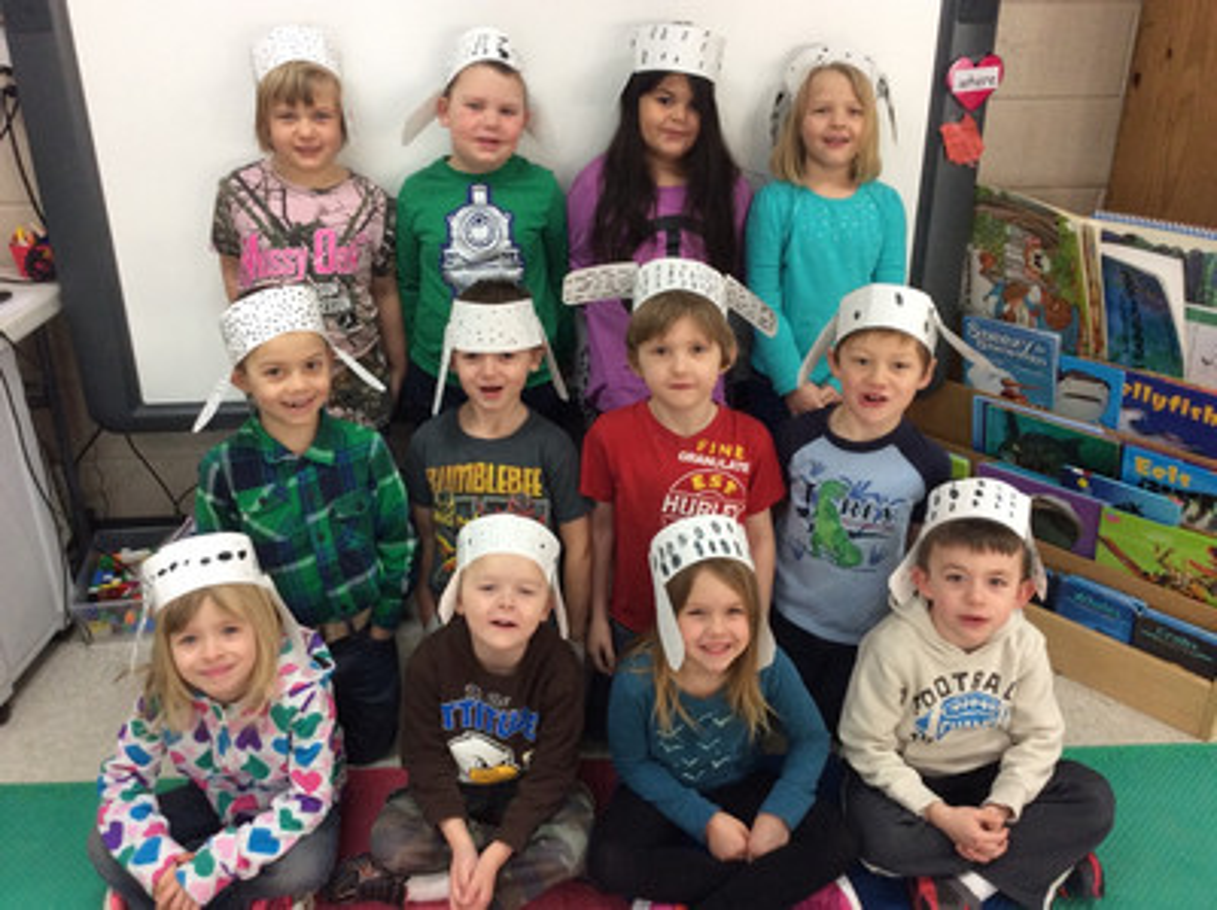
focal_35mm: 32
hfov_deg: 56.9
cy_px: 455
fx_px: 1124
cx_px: 608
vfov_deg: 44.1
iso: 100
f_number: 2.4
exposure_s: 1/24
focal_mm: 3.3
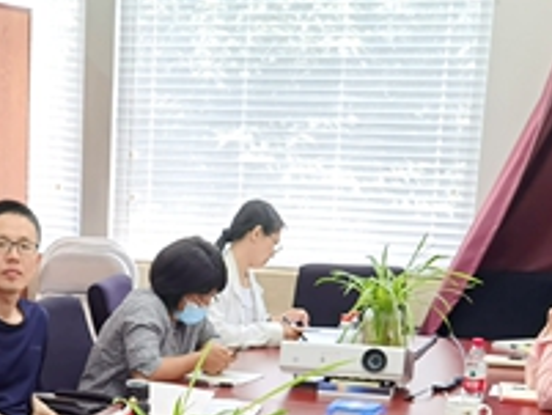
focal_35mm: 86
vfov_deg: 16.7
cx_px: 58
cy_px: 453
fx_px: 1372
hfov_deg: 22.2
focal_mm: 6.71
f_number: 1.9
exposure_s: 1/50
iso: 64
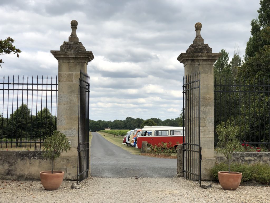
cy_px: 102
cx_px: 135
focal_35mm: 52
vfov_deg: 28.0
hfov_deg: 36.8
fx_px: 406
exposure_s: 1/1130
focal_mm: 6
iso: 16
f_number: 2.4
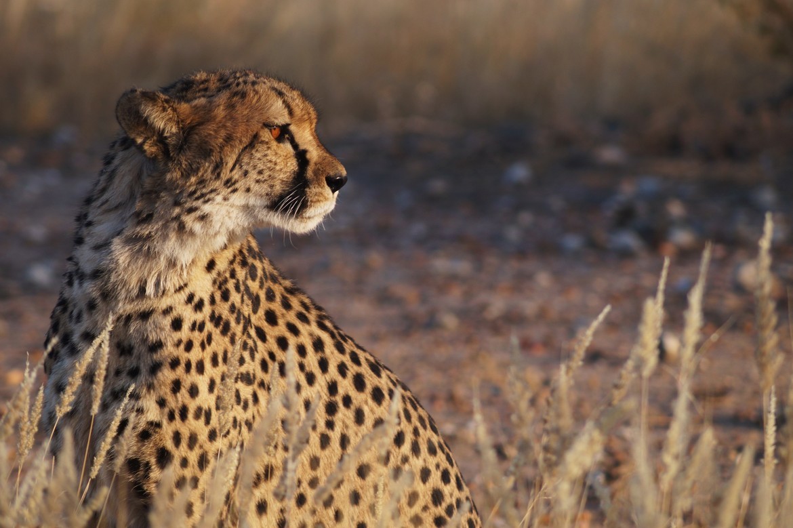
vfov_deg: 4.6
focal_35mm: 300
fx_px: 6605
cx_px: 396
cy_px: 264
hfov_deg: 6.9
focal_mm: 200
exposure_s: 1/320
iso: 160
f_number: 5.6
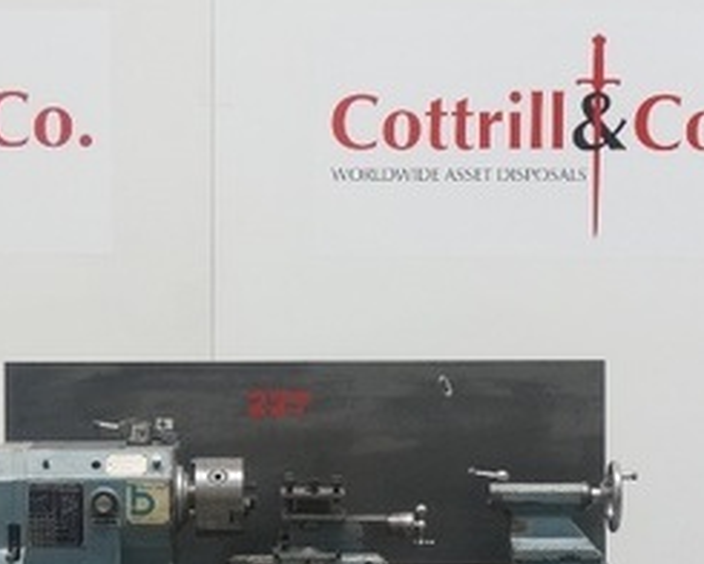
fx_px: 2508
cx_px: 313
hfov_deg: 16.0
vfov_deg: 12.7
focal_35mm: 120
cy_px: 544
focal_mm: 29
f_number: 4.5
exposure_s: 1/60
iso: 1250
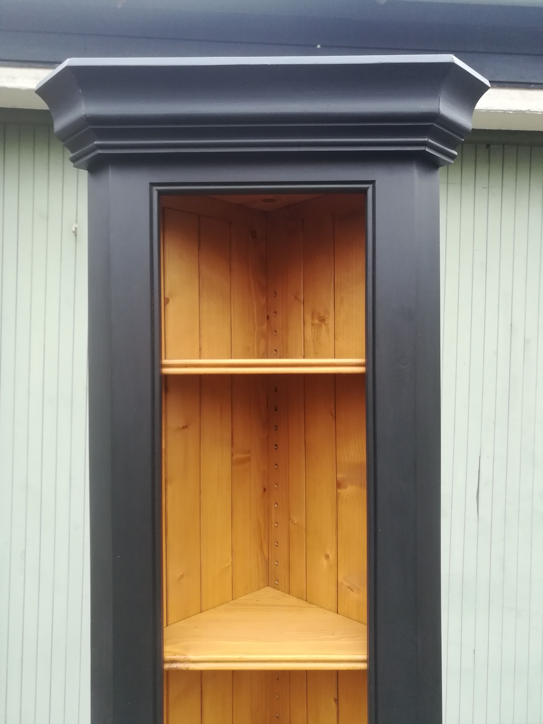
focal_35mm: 26
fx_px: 544
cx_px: 272
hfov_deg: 53.1
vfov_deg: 67.3
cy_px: 362
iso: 125
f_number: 2.2
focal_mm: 3.83
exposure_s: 1/33.3
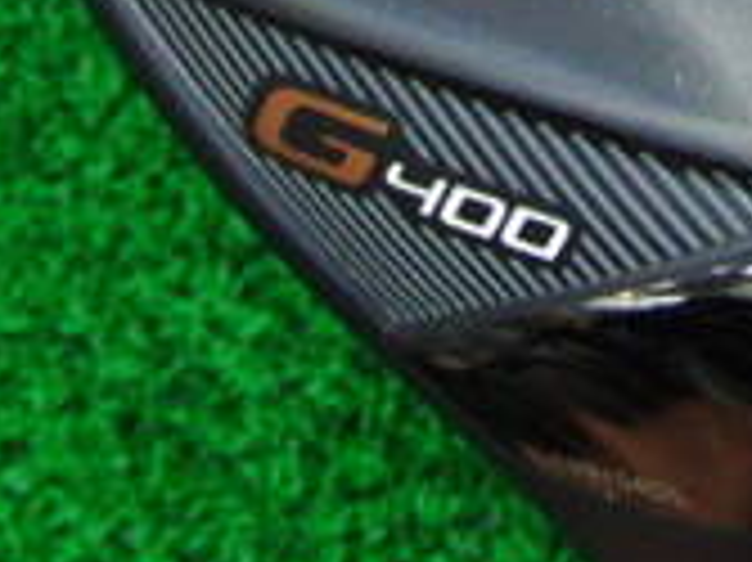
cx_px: 856
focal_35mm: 142
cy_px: -423
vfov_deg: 9.9
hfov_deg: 13.6
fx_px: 3083
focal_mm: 6.42
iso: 400
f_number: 3.6
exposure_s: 1/40
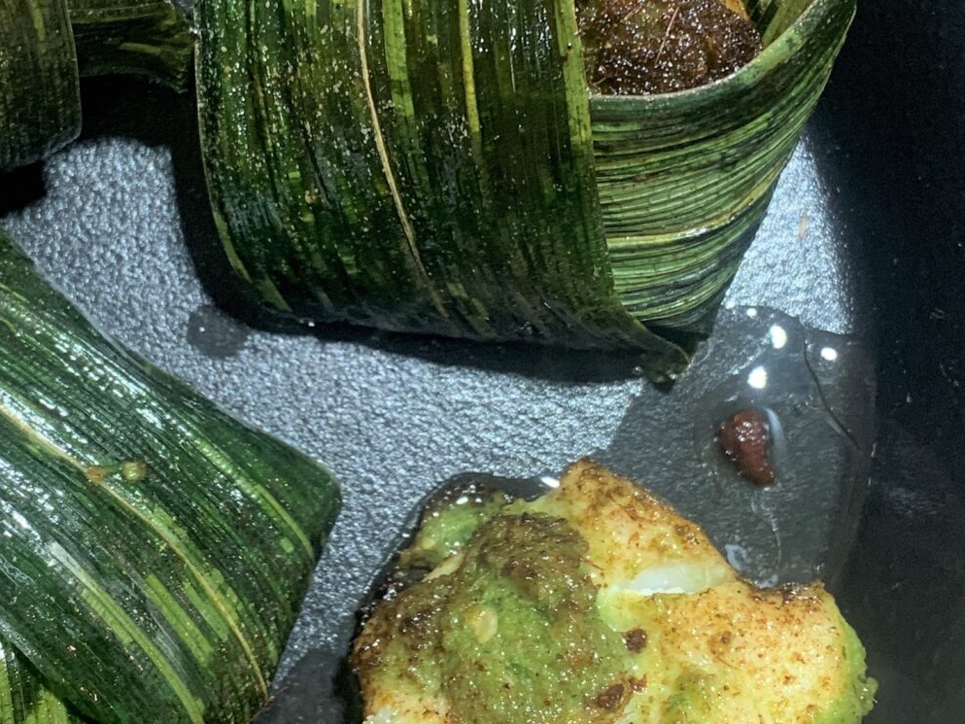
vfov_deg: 21.7
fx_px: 1868
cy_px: 183
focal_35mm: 67
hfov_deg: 29.0
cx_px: 468
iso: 100
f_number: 1.8
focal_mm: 4.25
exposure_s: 1/50
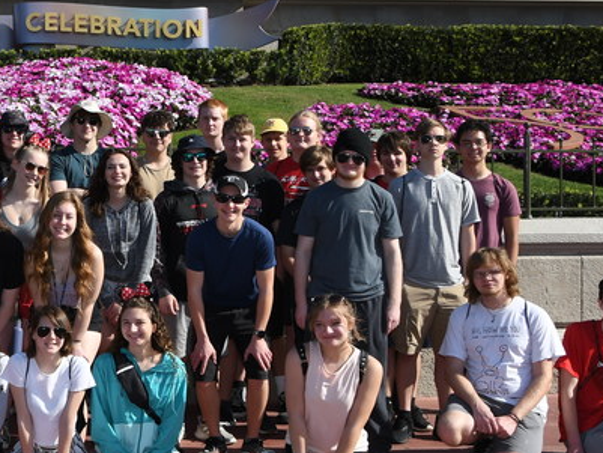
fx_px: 1411
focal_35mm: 81
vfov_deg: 18.2
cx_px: -60
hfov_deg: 22.7
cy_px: 171
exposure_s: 1/250
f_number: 8
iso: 100
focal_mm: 22
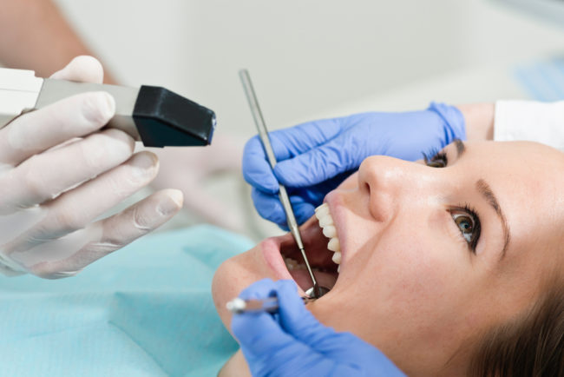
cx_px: 282
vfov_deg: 13.1
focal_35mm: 105
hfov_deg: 19.4
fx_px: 1646
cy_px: 188
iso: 320
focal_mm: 105
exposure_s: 1/200
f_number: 5.6
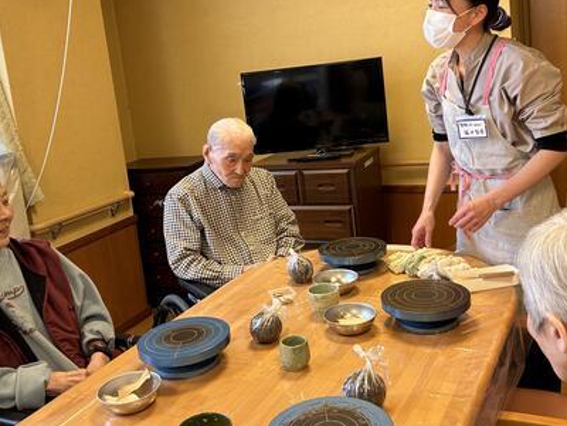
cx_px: 288
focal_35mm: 39
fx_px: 639
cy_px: 151
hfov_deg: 47.9
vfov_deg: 36.5
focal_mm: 5.7
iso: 100
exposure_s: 1/121
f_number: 1.5
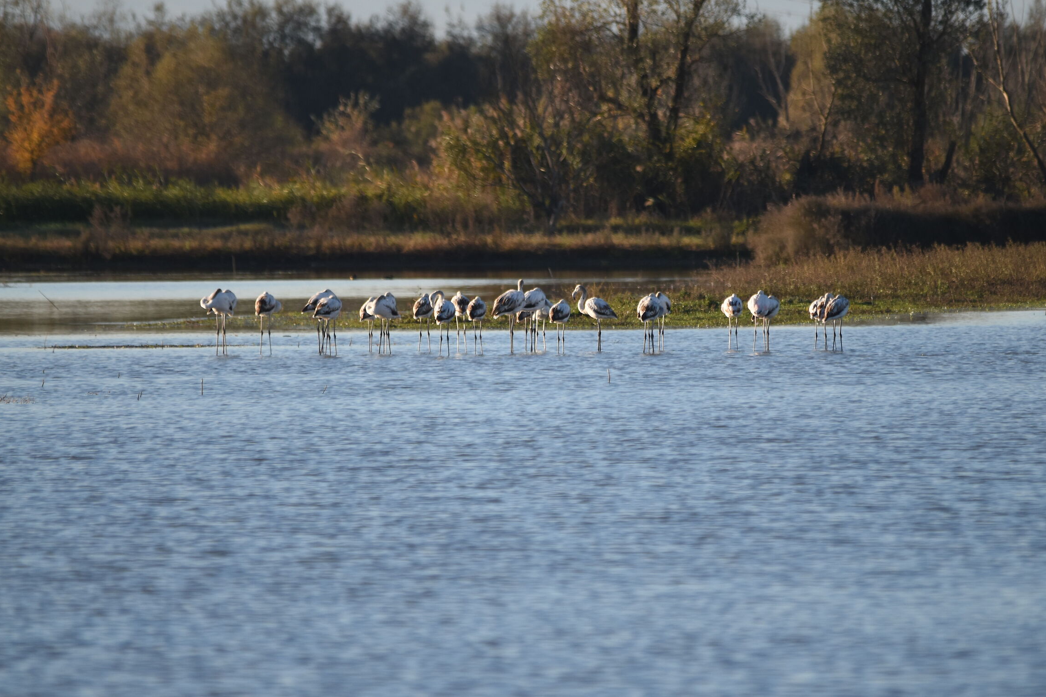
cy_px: 332
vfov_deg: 1.7
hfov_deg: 2.6
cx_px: 526
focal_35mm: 788
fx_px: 22896
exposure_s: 1/800
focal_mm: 500
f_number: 6.3
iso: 360
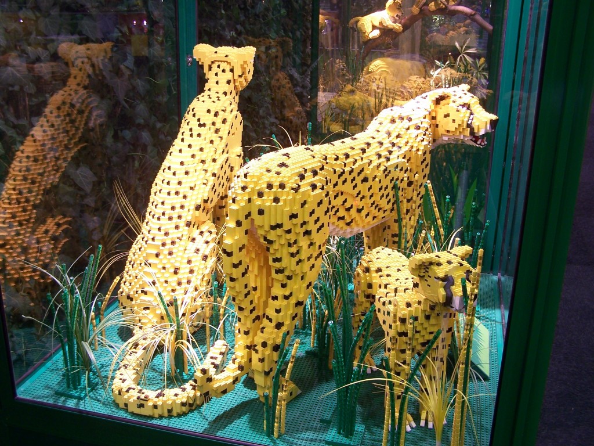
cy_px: 223
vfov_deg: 37.7
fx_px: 652
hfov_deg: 49.0
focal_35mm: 38
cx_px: 297
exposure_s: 1/6
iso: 80
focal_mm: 6.3
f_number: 2.8
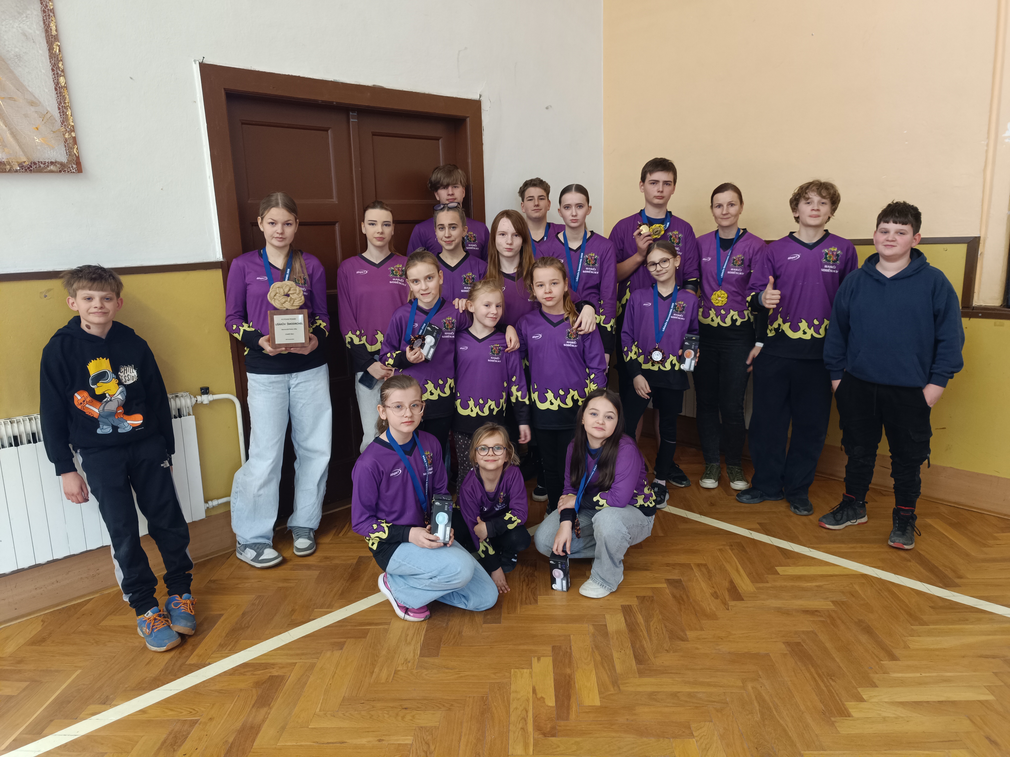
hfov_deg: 71.6
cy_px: 378
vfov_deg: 56.8
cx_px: 505
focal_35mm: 24
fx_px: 700
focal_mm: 5.59
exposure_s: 1/33.3
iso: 533
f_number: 1.88
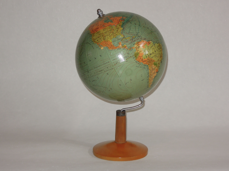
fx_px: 509
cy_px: 86
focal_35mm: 77
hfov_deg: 25.3
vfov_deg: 19.1
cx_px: 114
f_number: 4.7
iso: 200
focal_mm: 13.8
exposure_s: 1/60
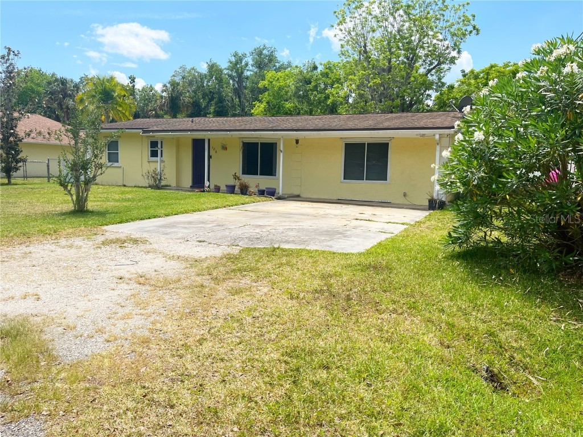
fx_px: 438
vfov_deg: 53.1
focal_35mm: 26
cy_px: 218
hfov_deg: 67.3
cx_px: 292
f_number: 1.6
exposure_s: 1/3876
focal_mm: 5.1
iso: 50
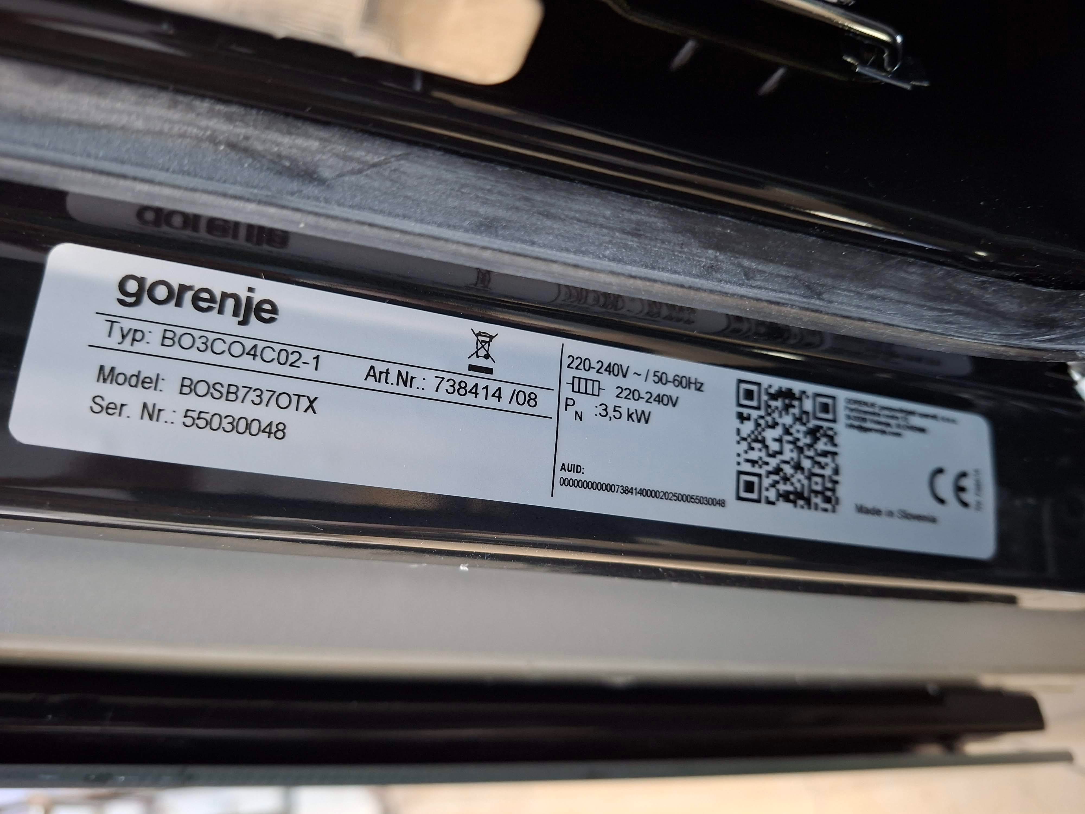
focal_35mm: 23
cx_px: 542
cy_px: 407
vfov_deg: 58.9
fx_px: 721
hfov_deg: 73.9
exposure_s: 1/25
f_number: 1.8
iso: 400
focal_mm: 5.54
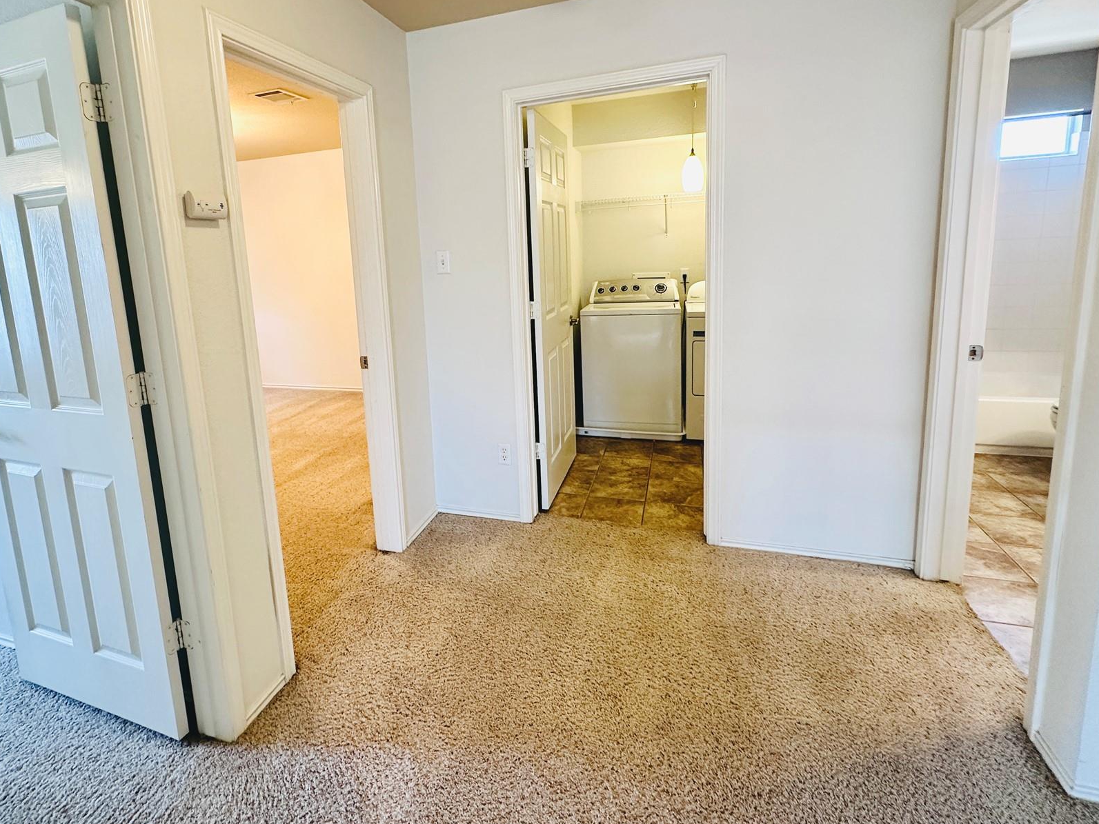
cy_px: 338
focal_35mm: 18
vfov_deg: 71.0
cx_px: 476
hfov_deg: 87.3
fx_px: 572
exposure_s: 1/60
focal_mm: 2.22
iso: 160
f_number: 2.2
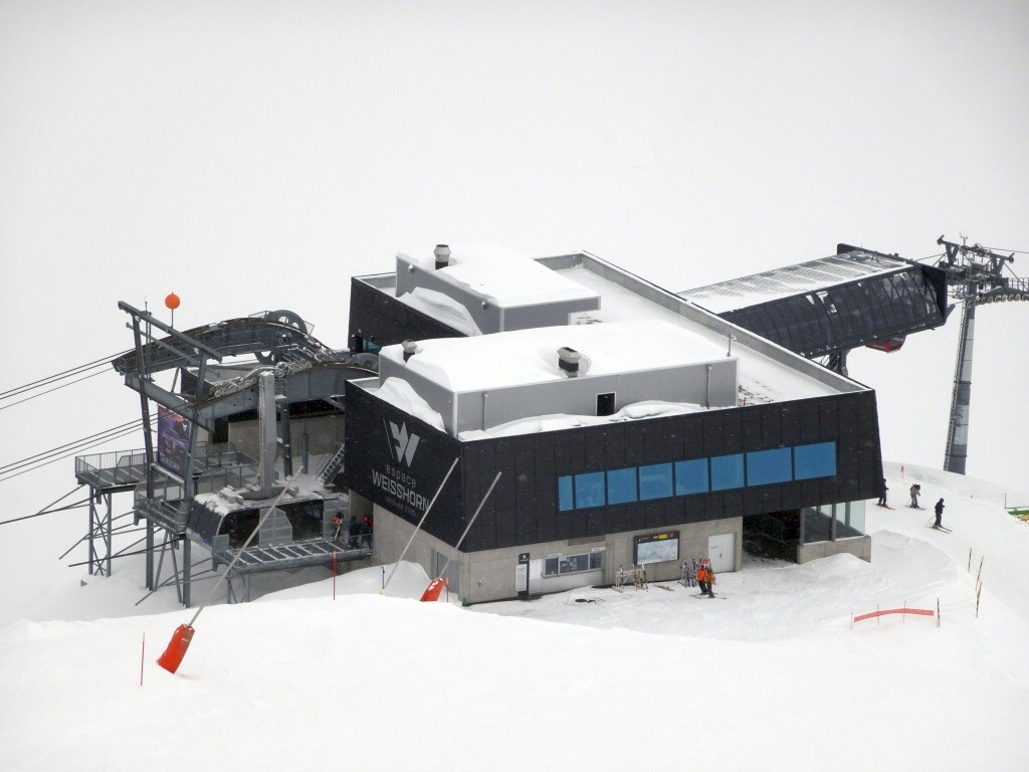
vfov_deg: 5.1
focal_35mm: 290
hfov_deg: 6.8
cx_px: 514
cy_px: 386
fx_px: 8621
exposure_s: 1/1250
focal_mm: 49.49
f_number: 6.3
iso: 80
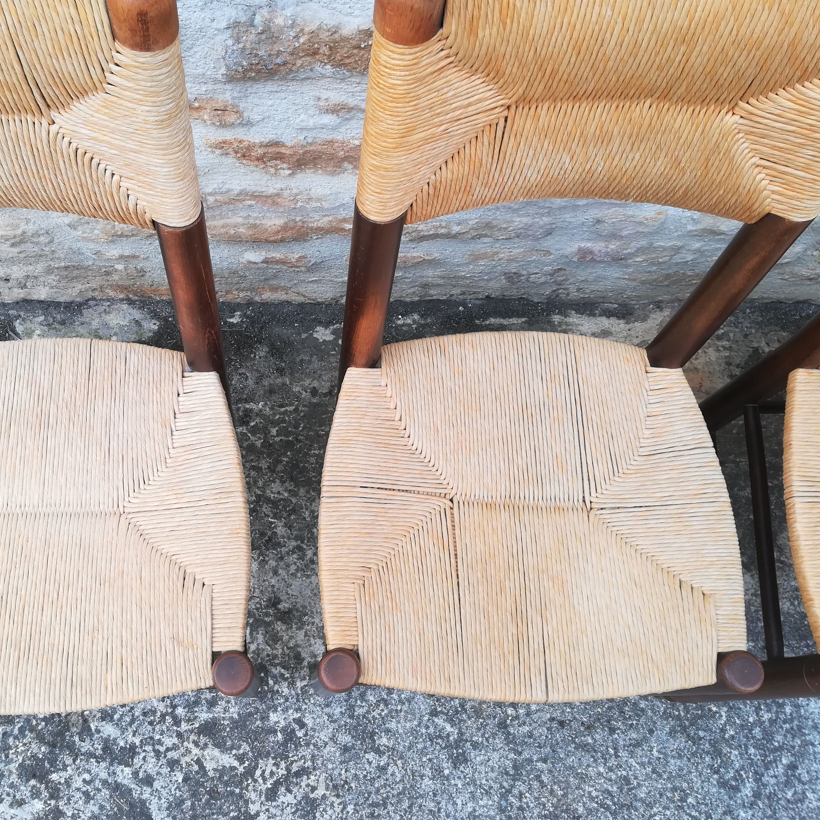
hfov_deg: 51.9
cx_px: 297
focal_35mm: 31
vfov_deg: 52.5
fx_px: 831
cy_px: 411
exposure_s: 1/174
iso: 50
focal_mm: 3.83
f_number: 2.2
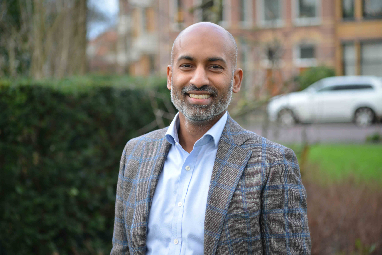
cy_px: 128
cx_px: 191
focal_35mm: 95
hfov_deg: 21.5
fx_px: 1008
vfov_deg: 14.4
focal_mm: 95
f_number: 4.2
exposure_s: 1/60
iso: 800
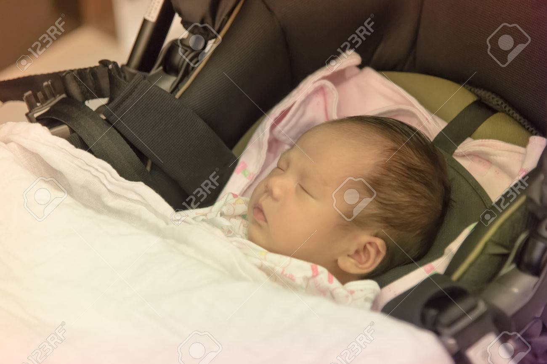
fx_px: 1823
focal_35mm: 120
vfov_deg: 11.4
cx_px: 274
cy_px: 182
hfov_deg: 17.1
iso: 1600
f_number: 4
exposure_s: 1/40
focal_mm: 120
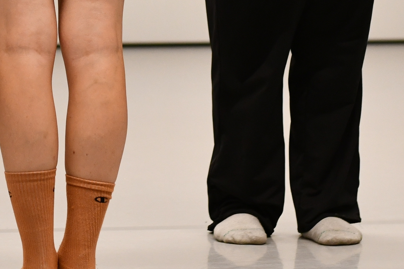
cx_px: -23
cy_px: -229
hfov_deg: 5.4
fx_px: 4264
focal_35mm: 380
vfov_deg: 3.6
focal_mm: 85
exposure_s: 1/400
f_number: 2.5
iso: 1000
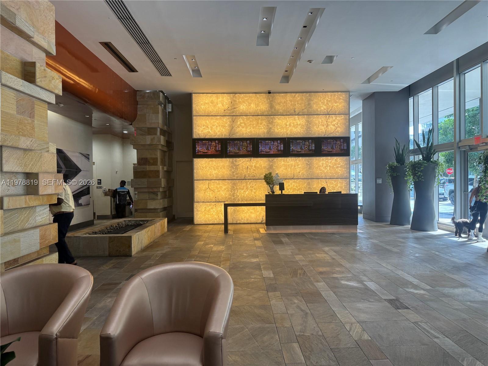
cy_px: 183
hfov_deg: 71.6
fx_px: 338
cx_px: 244
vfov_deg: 56.8
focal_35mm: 24
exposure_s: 1/120
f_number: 1.78
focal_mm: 6.76
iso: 50
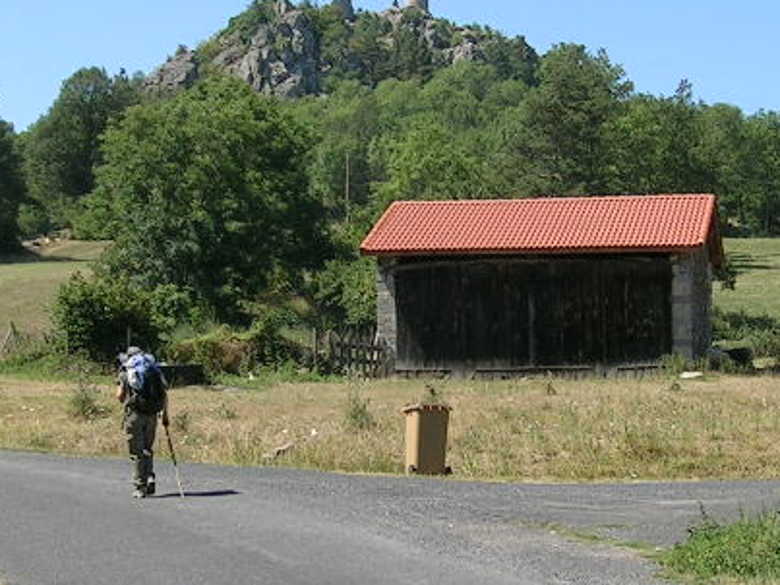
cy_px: 277
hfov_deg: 22.0
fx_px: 2005
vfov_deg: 16.6
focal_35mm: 89
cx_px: 424
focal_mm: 5.4
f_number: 4.8
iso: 50
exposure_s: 1/313
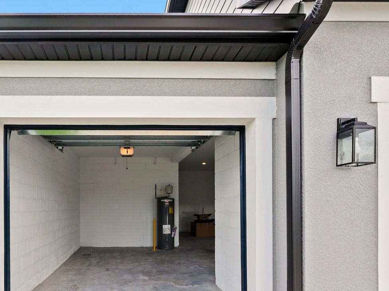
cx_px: 134
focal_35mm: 23
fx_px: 258
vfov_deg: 56.4
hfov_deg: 72.0
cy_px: 212
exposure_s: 1/200
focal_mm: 7
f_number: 5
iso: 200
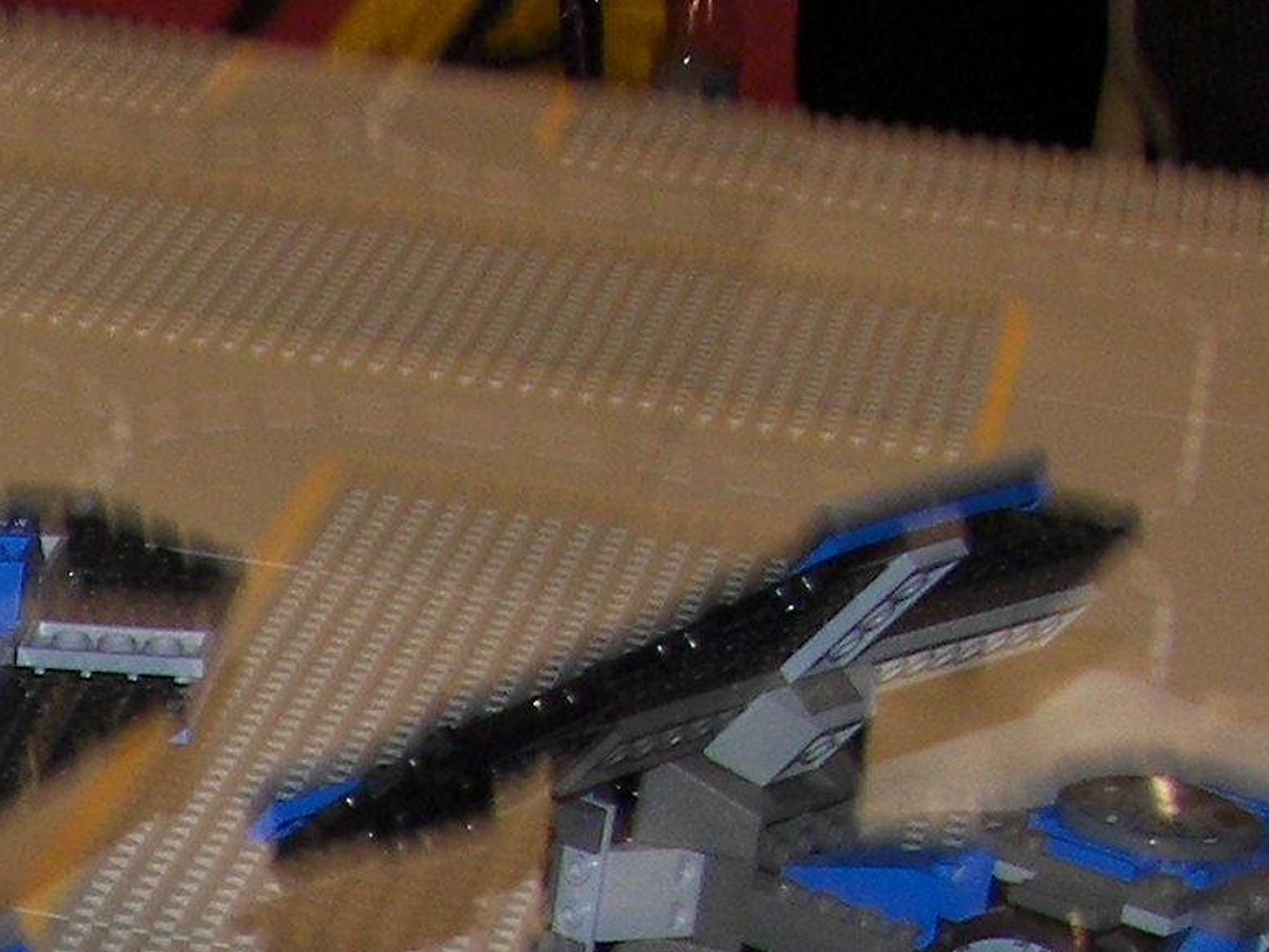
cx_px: -987
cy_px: 1712
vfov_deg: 9.8
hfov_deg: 12.6
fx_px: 5243
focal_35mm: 143
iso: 64
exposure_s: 1/30
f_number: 2.8
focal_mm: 6
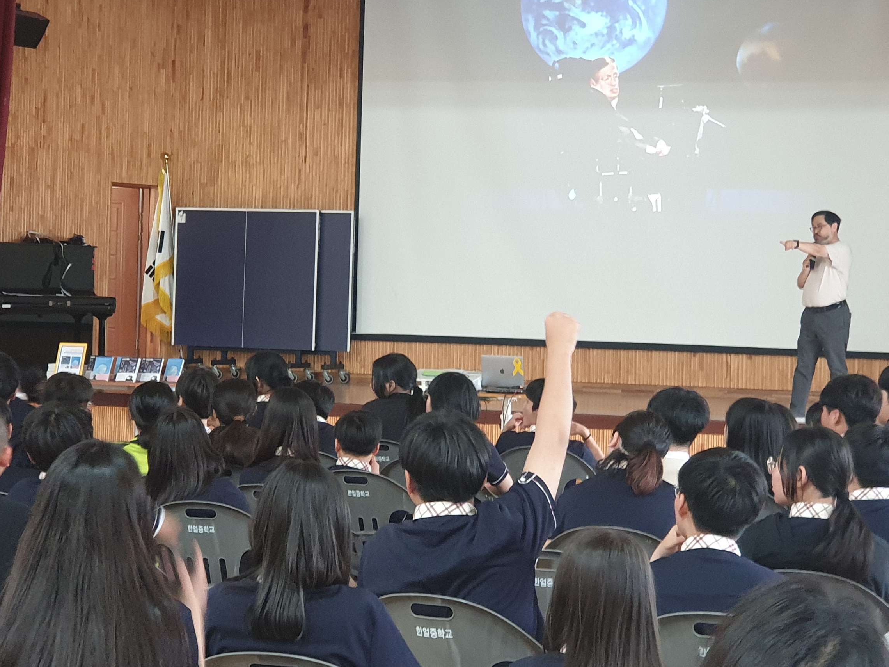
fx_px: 2363
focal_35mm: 92
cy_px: 292
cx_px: 386
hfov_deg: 21.3
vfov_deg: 16.1
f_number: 2.4
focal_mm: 6
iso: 200
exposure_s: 1/15
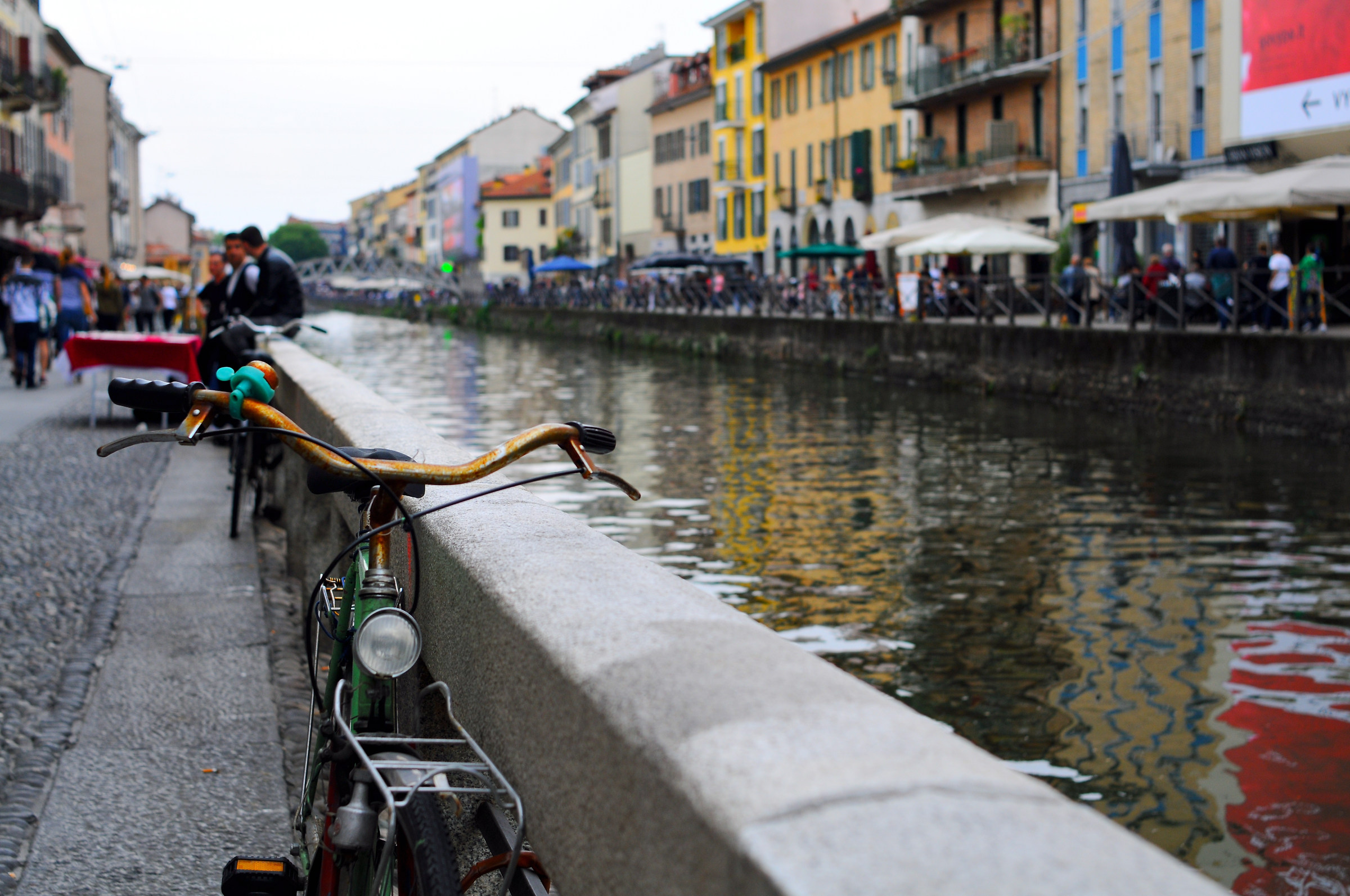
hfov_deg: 37.9
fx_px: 1966
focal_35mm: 52
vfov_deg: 25.7
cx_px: 675
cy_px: 448
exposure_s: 1/500
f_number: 4
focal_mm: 35
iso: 200
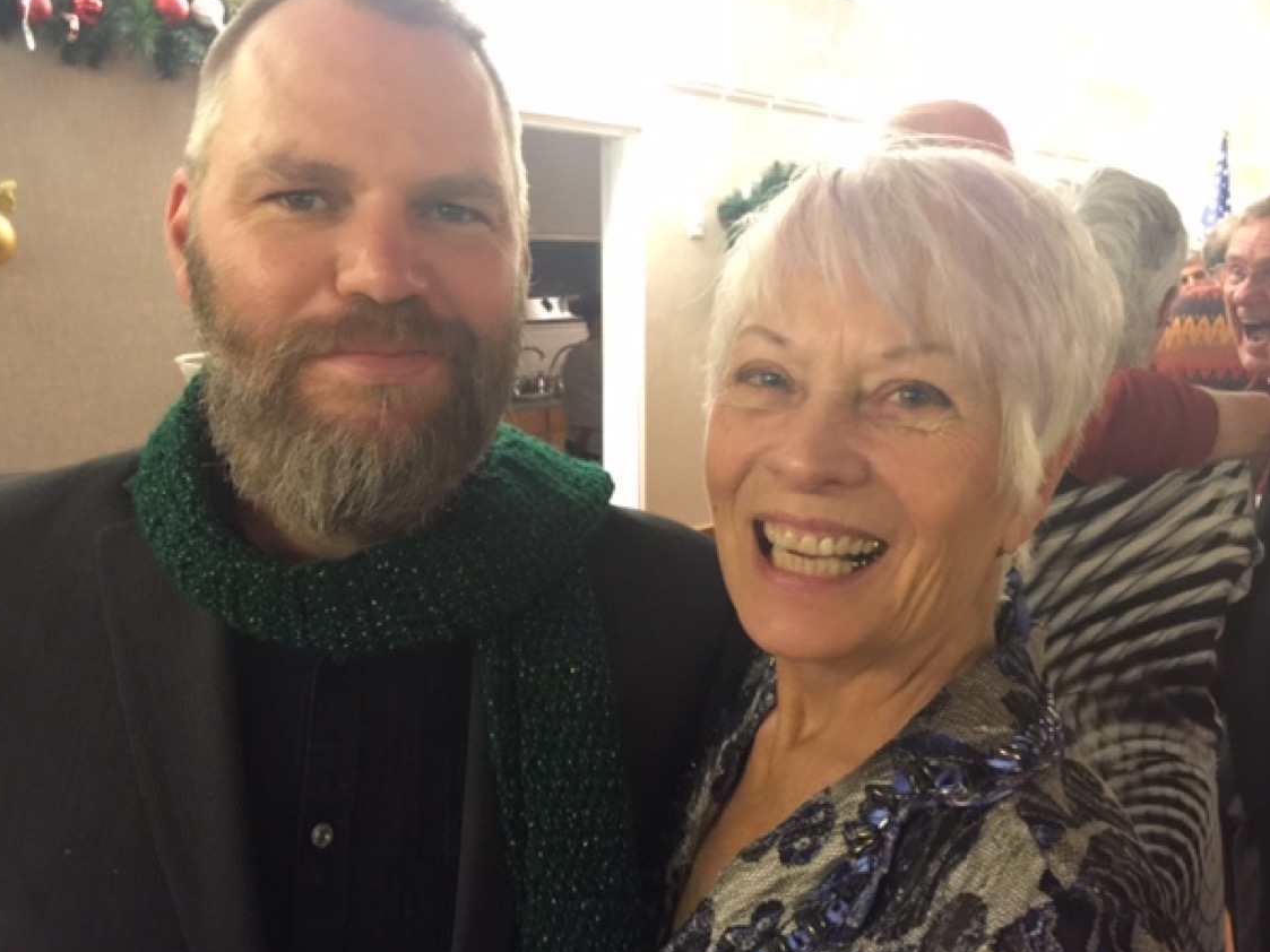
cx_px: 596
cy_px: 496
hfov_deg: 58.3
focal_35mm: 31
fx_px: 1137
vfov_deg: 45.4
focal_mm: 4.15
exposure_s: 1/4
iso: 100
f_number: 2.2
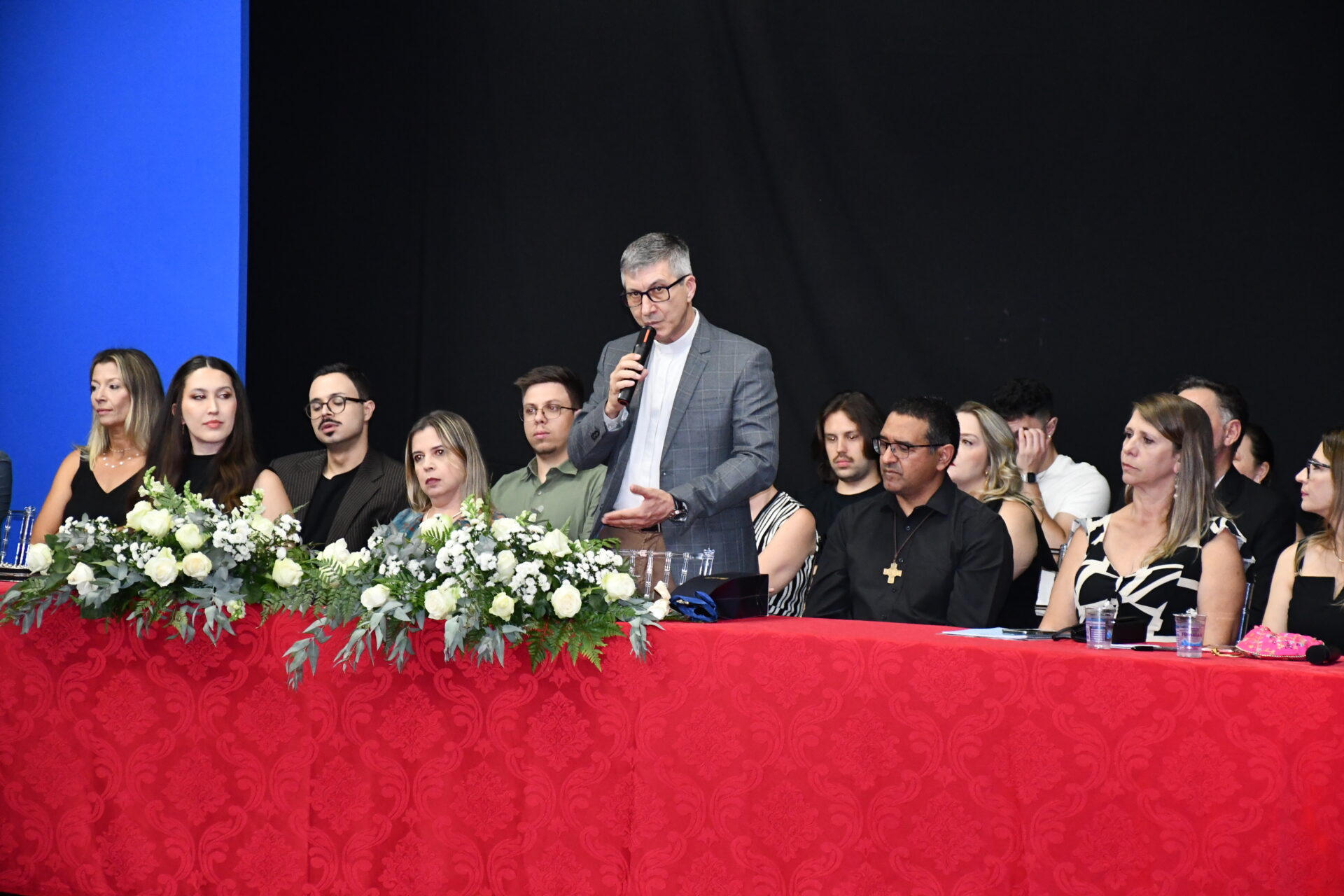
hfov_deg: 16.1
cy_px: 448
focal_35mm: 127
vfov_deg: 10.8
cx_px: 672
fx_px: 4741
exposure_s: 1/60
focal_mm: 85
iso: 3600
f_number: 5.3
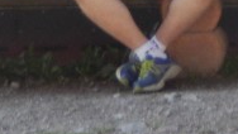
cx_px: 257
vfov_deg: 1.6
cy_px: -135
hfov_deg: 2.8
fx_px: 4950
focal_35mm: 784
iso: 250
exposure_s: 1/250
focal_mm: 23.4
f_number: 4.8
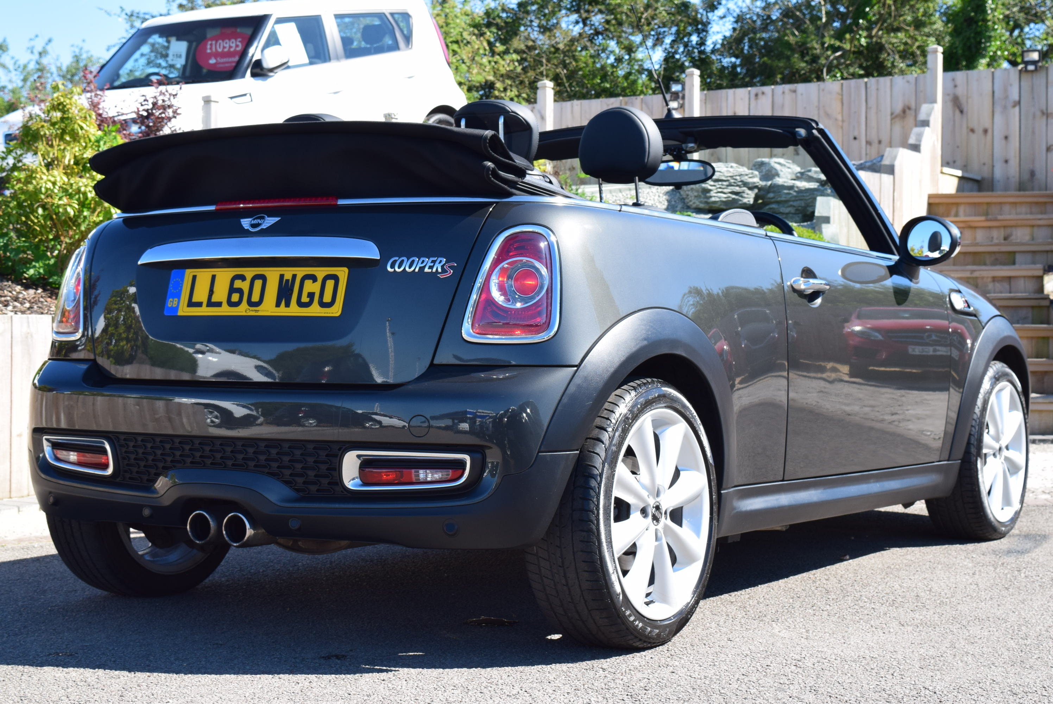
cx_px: 526
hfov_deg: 33.4
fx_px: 1756
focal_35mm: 60
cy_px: 352
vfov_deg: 22.7
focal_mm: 40
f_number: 10
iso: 400
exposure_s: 1/250
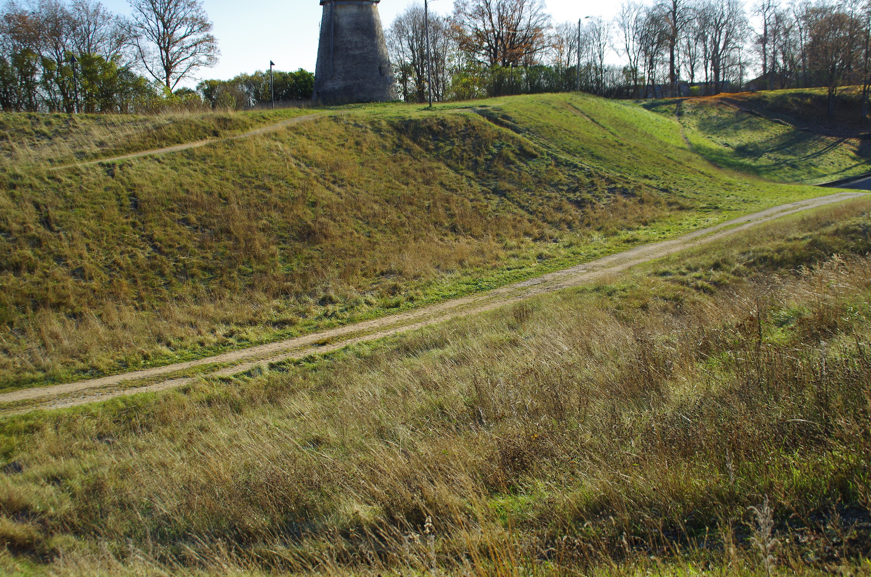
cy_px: 288
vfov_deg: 31.8
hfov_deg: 46.5
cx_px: 436
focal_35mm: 42
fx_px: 1014
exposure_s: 1/250
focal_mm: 28
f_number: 5.6
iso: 100
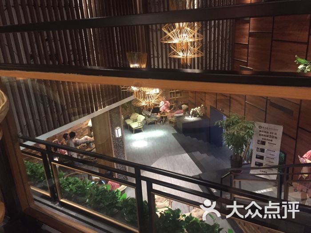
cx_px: 156
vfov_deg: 48.2
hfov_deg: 61.7
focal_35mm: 29
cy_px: 116
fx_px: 261
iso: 250
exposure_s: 1/17
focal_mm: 4.15
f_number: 2.2
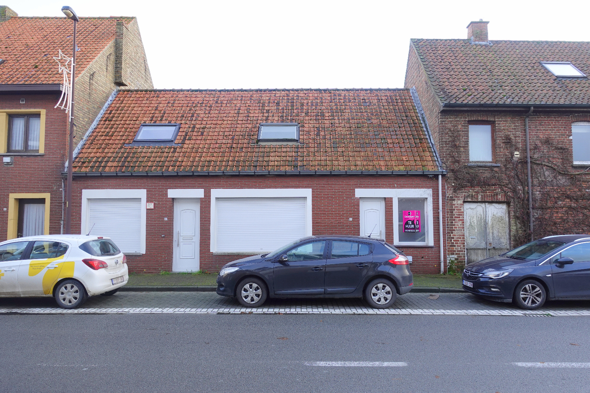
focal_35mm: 24
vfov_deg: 53.1
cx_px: 295
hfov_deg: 73.7
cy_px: 196
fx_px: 393
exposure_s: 1/80
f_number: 3.2
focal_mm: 8.8
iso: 125
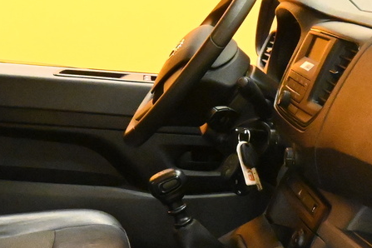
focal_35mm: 106
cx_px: 51
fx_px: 1094
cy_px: 162
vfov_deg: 12.9
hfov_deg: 19.0
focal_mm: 19.5
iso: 10000
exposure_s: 1/30
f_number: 11
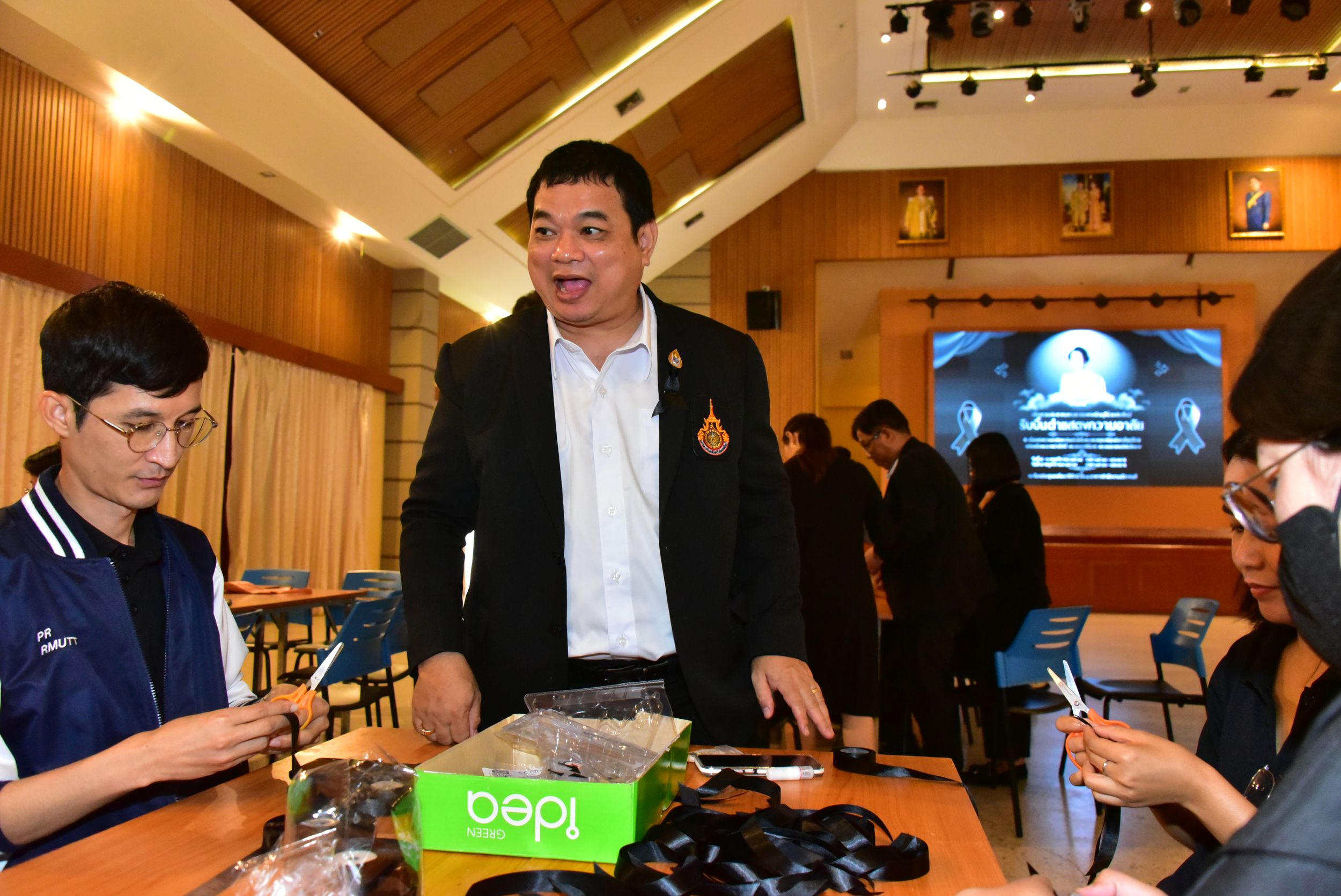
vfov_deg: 46.4
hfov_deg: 65.5
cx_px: 670
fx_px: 1043
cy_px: 448
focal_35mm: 28
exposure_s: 1/100
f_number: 6.3
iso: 8000
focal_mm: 28
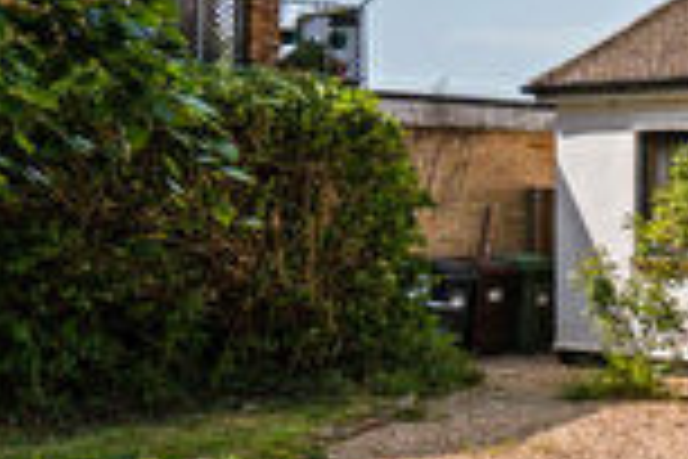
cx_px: 1129
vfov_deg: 18.6
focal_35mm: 73
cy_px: 173
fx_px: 1395
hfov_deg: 21.4
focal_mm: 16
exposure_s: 1/1000
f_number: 9
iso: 500
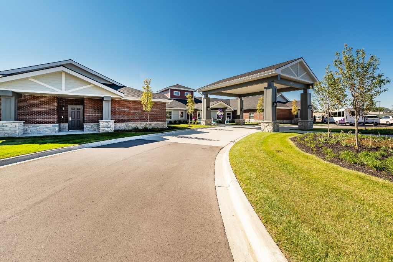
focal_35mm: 14
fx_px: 153
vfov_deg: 81.2
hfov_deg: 104.2
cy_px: 131
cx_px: 196
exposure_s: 1/800
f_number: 4.5
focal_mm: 14
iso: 100
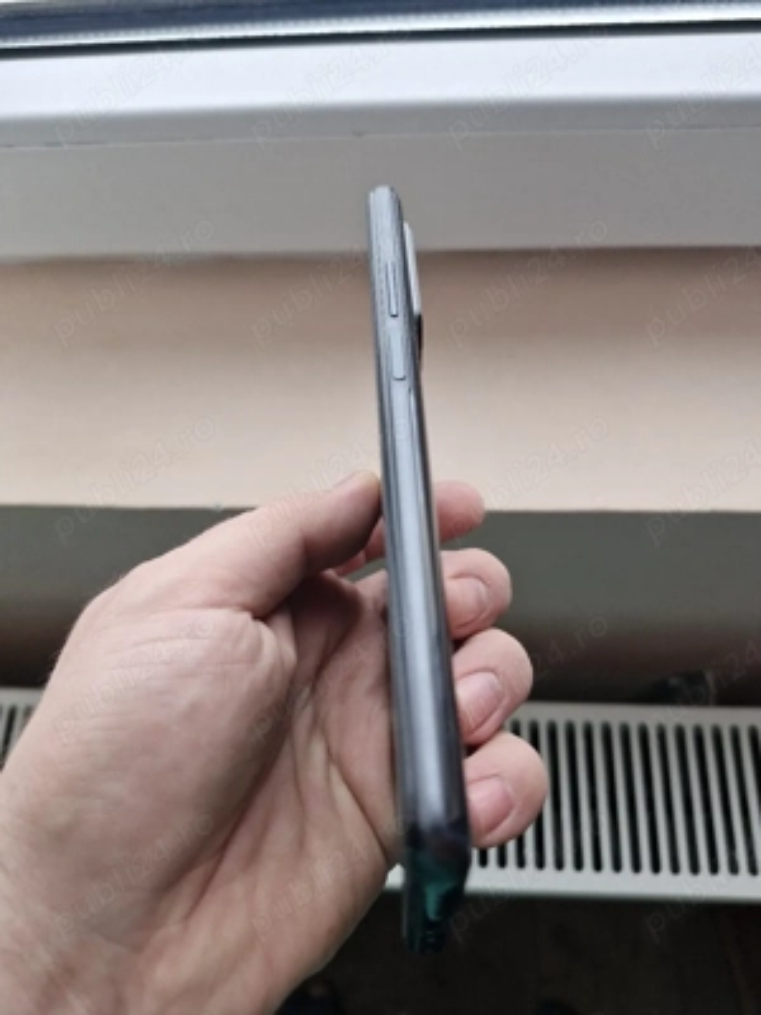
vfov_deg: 73.9
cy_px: 508
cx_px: 380
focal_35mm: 23
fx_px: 674
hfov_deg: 58.9
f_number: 1.8
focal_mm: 5.54
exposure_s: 1/156
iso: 50
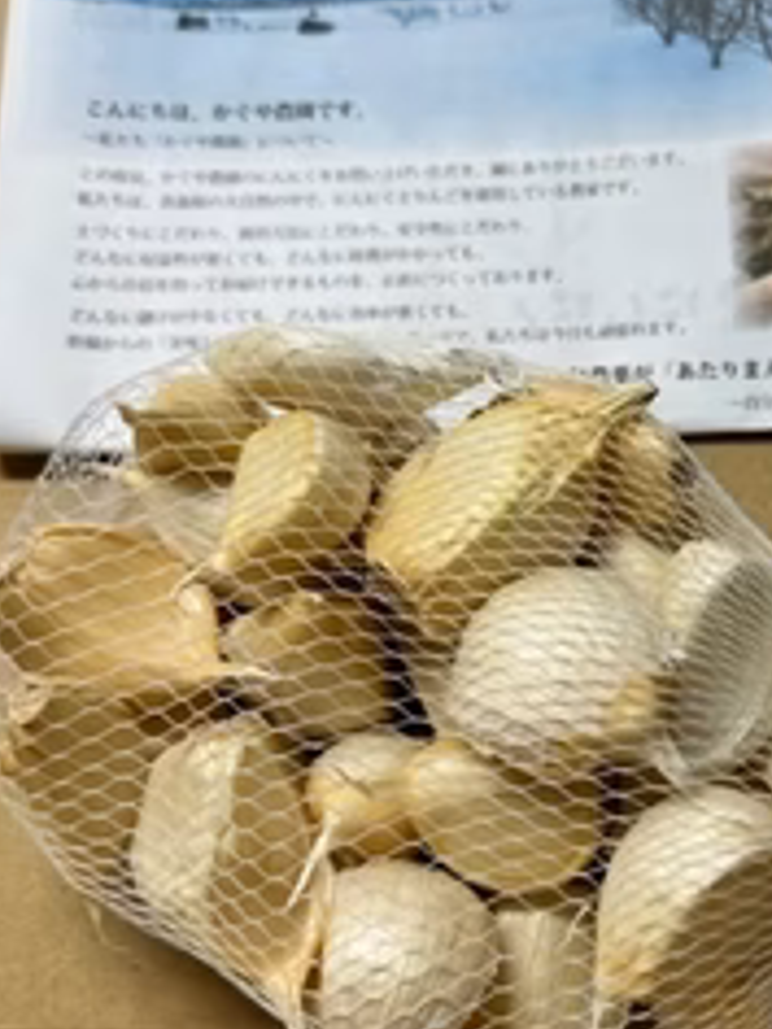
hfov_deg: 32.2
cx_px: 584
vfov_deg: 42.9
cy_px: 488
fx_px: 1308
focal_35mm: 44
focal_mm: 5.7
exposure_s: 1/100
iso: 40
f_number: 1.5
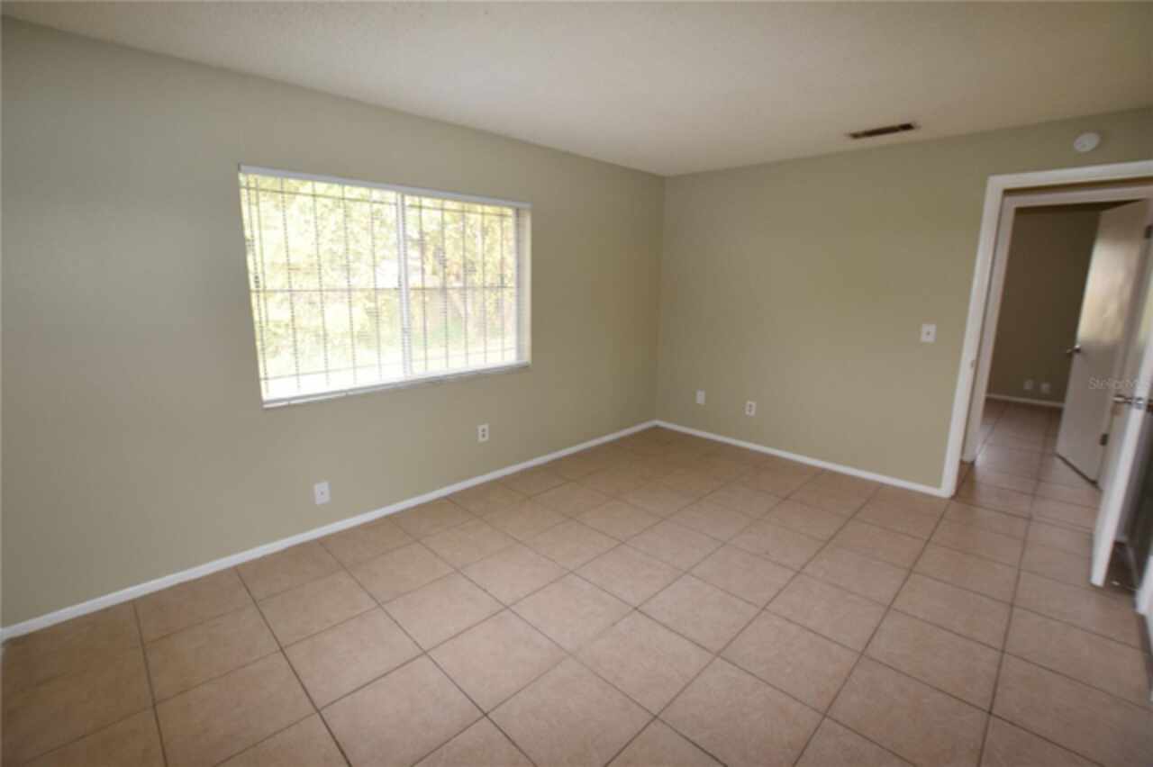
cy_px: 384
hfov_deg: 100.4
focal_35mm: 15
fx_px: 480
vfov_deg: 77.3
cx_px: 576
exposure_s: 1/125
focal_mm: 10
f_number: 5.6
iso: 800
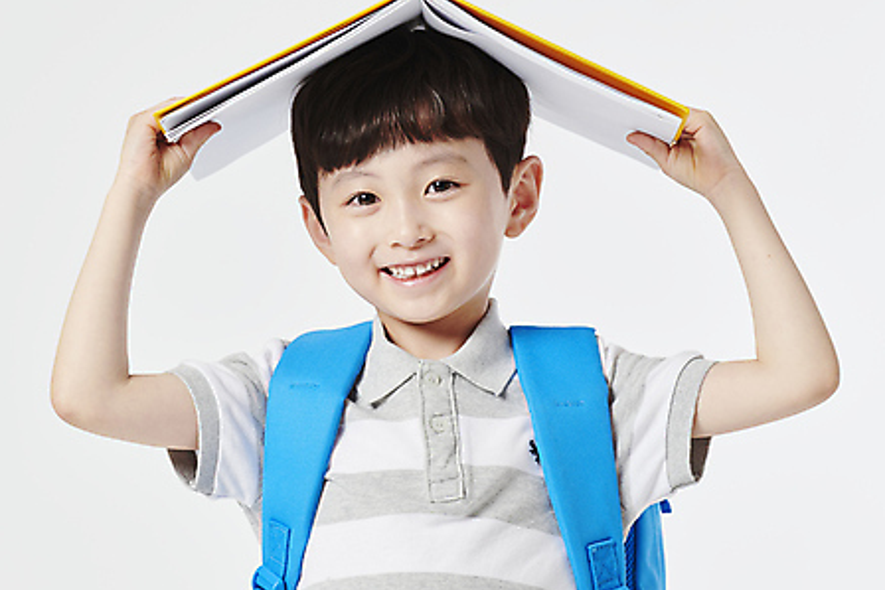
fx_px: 4770
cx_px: 375
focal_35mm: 194
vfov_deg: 7.1
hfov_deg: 10.6
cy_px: 318
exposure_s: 1/125
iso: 100
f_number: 11
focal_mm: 145
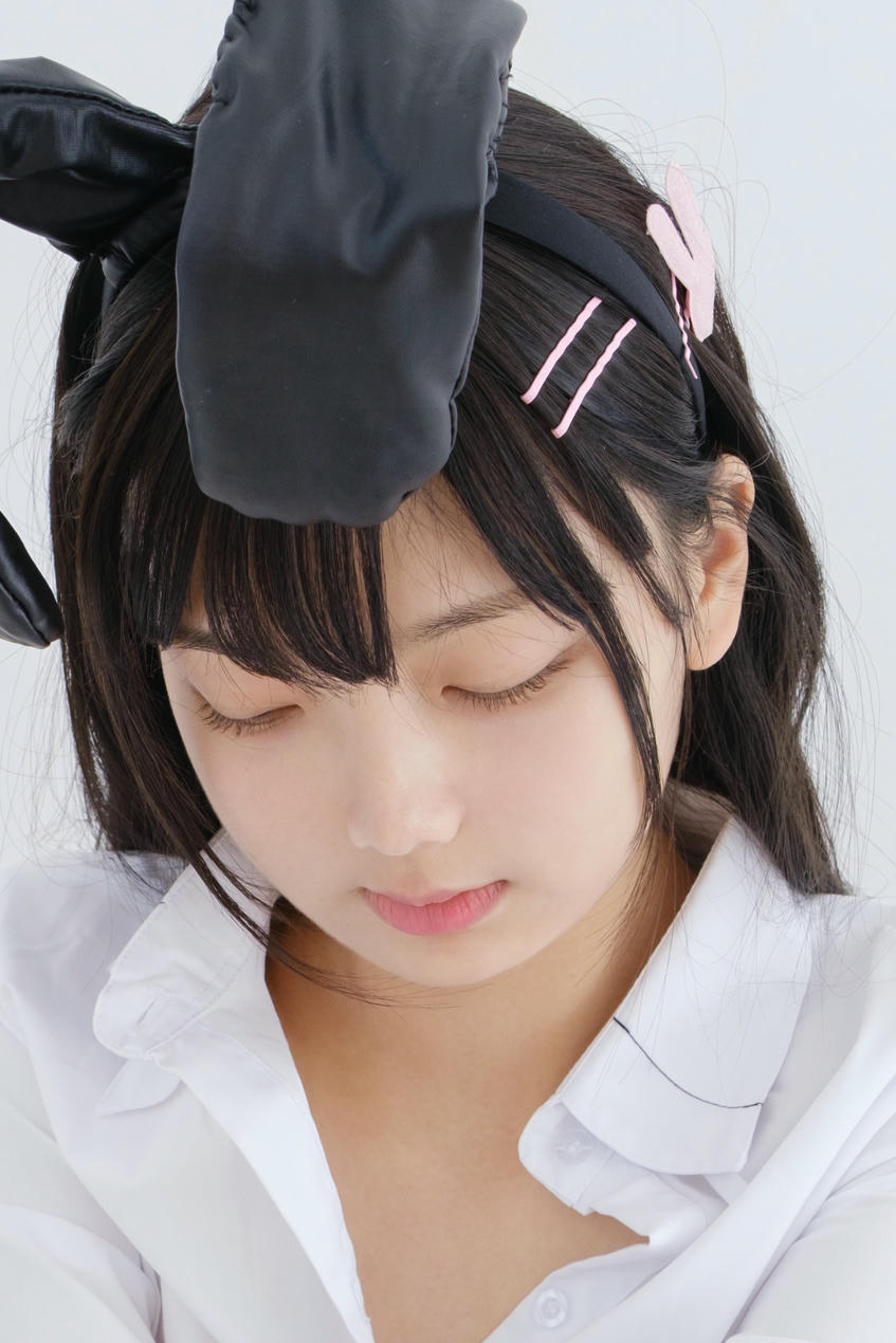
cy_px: 1234
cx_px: 288
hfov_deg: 15.9
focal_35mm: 86
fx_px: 3210
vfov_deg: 23.0
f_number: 6.4
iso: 160
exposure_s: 1/80
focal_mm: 23
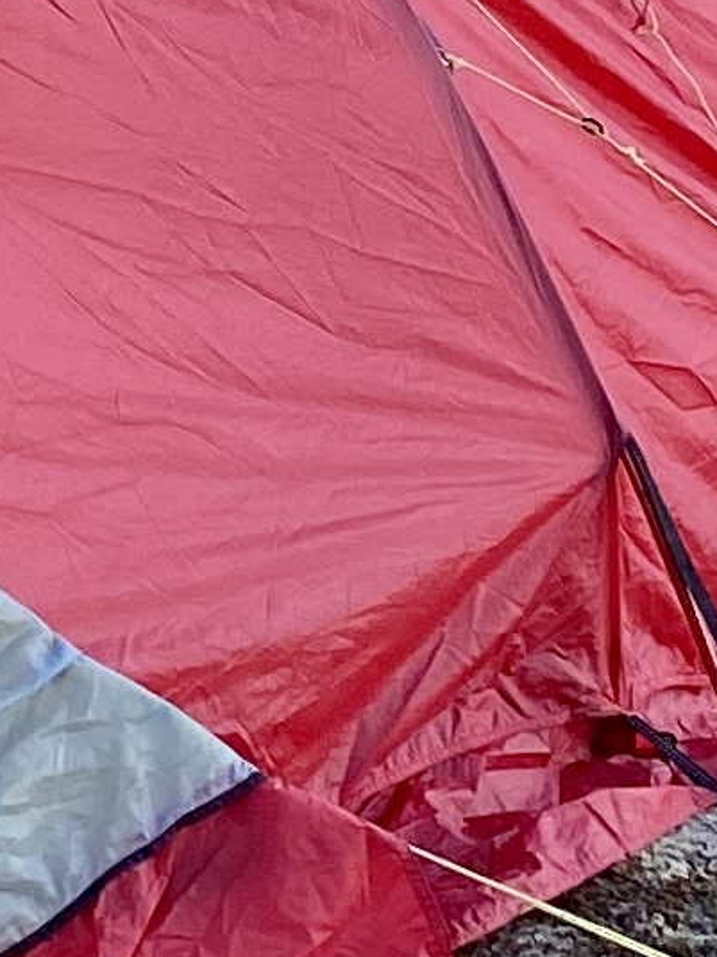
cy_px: -569
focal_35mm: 196
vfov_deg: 9.7
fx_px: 5415
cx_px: -1025
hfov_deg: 7.1
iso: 32
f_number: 1.8
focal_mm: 4.25
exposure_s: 1/613
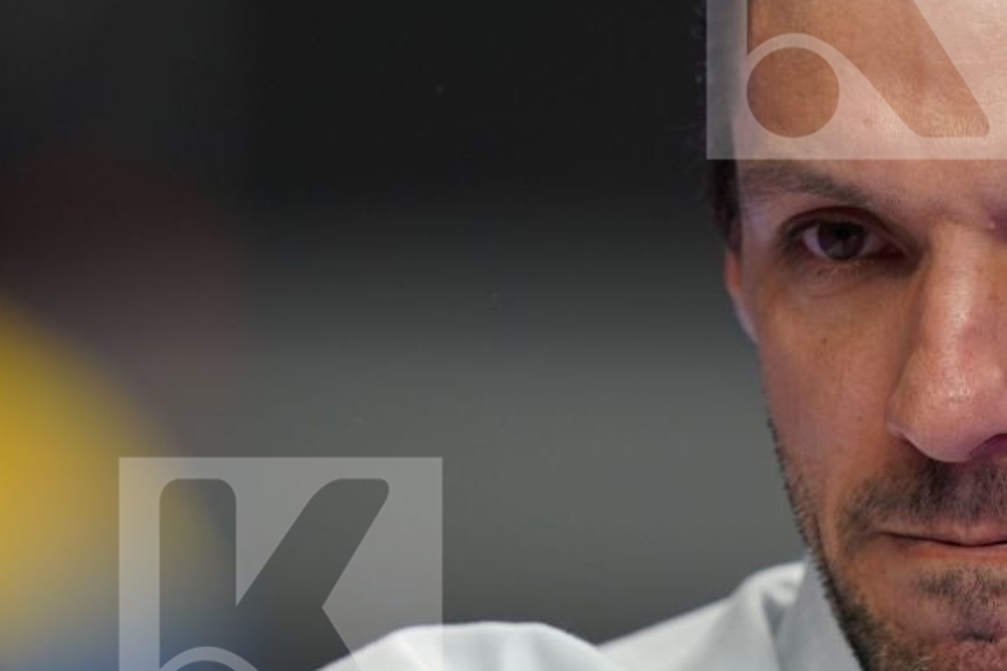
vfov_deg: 1.1
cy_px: 616
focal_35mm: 1239
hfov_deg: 1.7
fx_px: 34646
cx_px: 868
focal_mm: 400
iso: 320
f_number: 2.8
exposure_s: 1/320
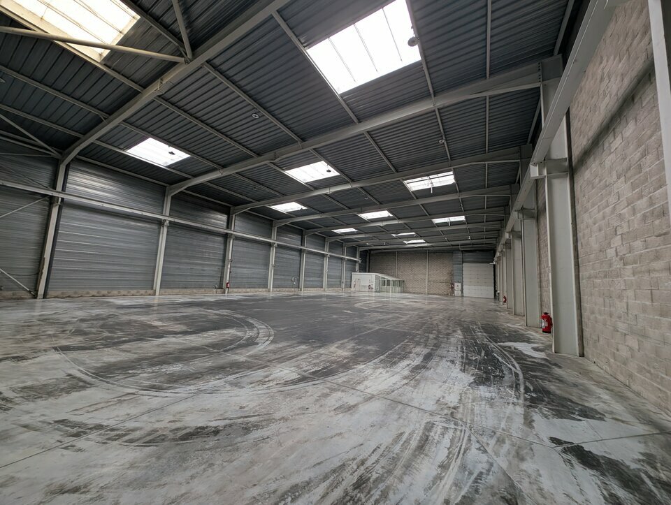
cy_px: 252
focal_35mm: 12
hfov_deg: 110.5
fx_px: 233
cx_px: 336
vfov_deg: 94.6
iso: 78
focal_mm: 2.23
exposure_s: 1/81.7
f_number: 1.95
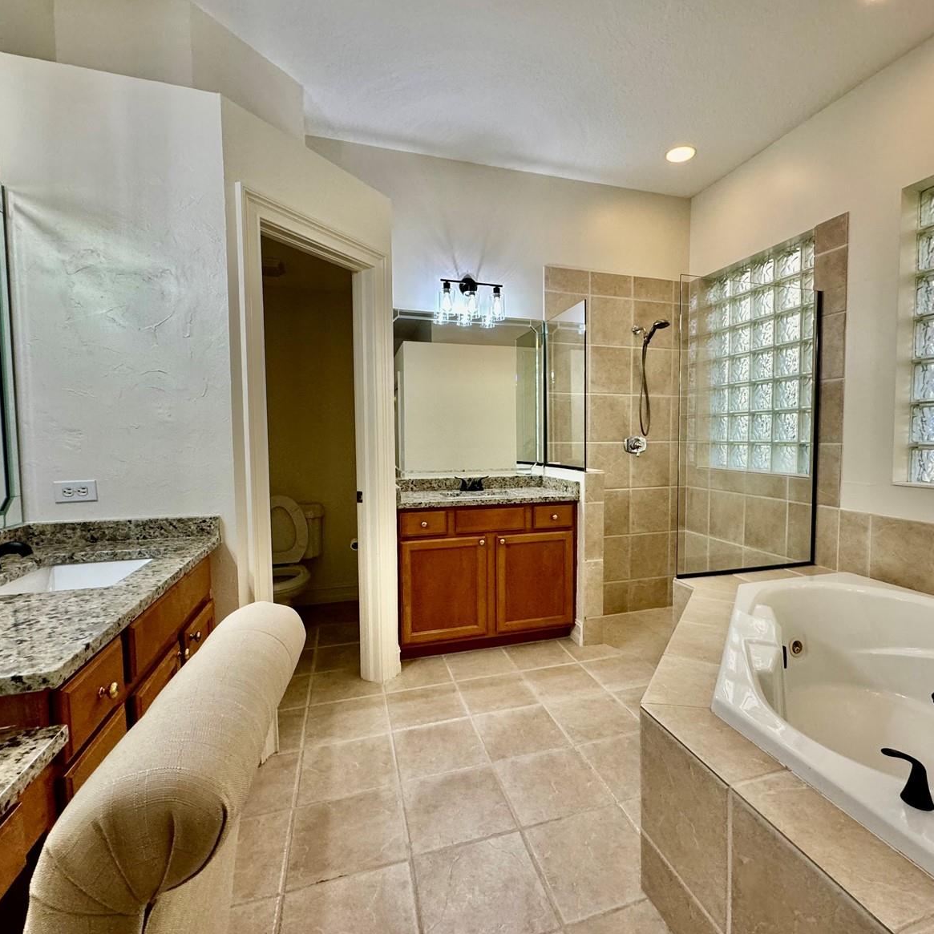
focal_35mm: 17
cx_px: 524
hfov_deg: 83.6
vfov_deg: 84.0
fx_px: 519
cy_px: 467
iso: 200
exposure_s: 1/120
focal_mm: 2.22
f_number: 2.2
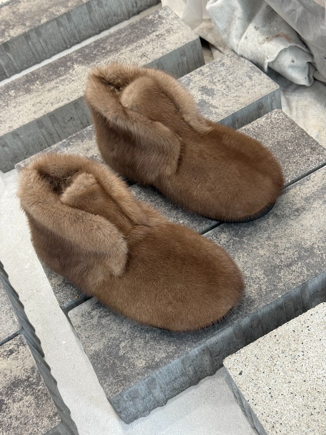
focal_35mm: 48
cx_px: 163
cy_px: 218
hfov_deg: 30.3
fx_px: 603
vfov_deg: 39.7
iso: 125
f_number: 1.78
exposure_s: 1/50
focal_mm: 6.76
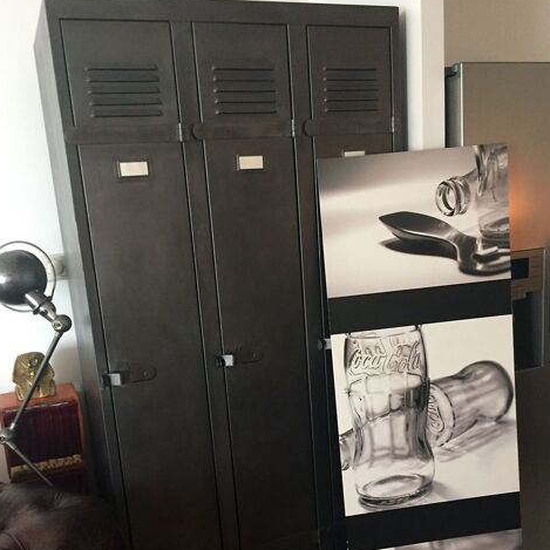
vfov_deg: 46.8
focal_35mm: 35
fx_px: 629
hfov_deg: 47.2
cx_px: 271
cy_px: 341
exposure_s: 1/20
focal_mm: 4.15
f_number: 2.2
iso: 250
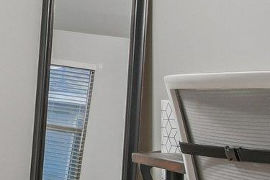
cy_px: 72
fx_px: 615
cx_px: -122
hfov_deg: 21.3
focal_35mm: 82
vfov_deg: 16.6
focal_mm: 10
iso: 400
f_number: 8
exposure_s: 1/4
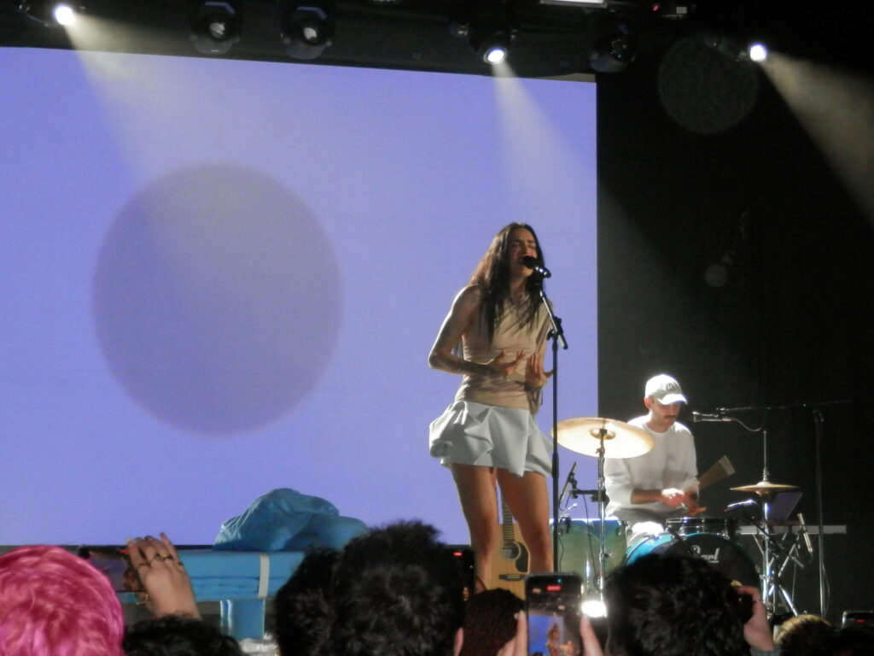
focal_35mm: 88
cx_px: 437
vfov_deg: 16.8
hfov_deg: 22.3
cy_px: 328
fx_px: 2222
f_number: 4.8
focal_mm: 15.8
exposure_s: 1/40
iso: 400
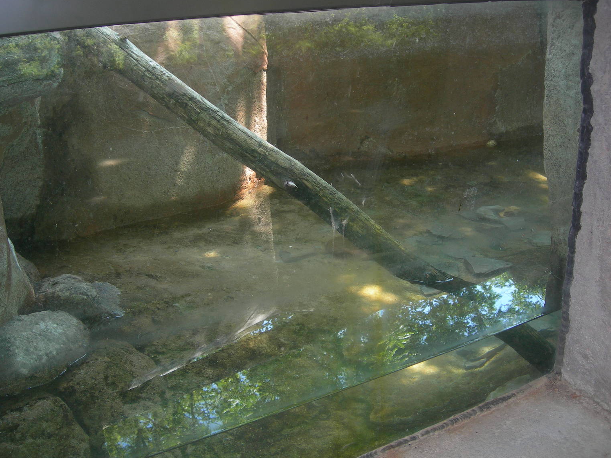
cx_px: 308
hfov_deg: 46.8
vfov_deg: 36.0
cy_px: 229
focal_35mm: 40
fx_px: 706
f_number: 2.8
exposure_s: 1/40.3
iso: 50
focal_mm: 7.8
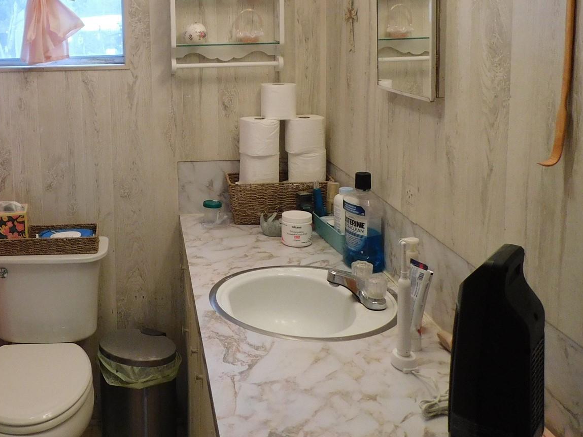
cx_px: 126
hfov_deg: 43.8
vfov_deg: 34.2
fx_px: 691
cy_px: 97
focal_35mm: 41
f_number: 3
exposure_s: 1/30
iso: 220
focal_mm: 4
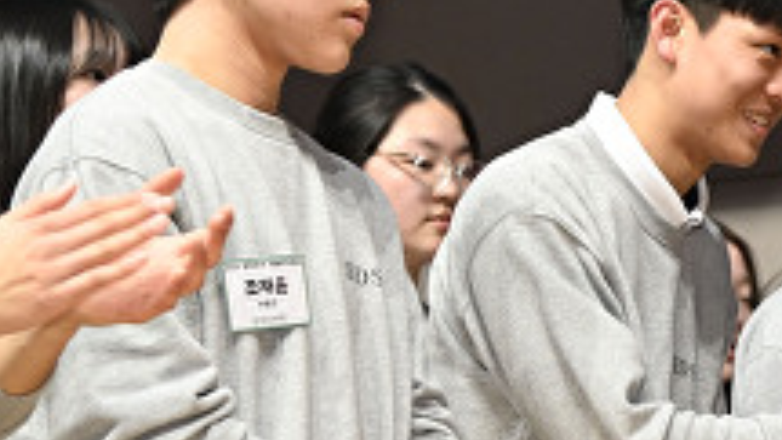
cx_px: 906
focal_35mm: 198
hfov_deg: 10.7
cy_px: 249
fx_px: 4106
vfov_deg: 6.1
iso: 4000
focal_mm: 70
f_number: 5
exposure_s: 1/200
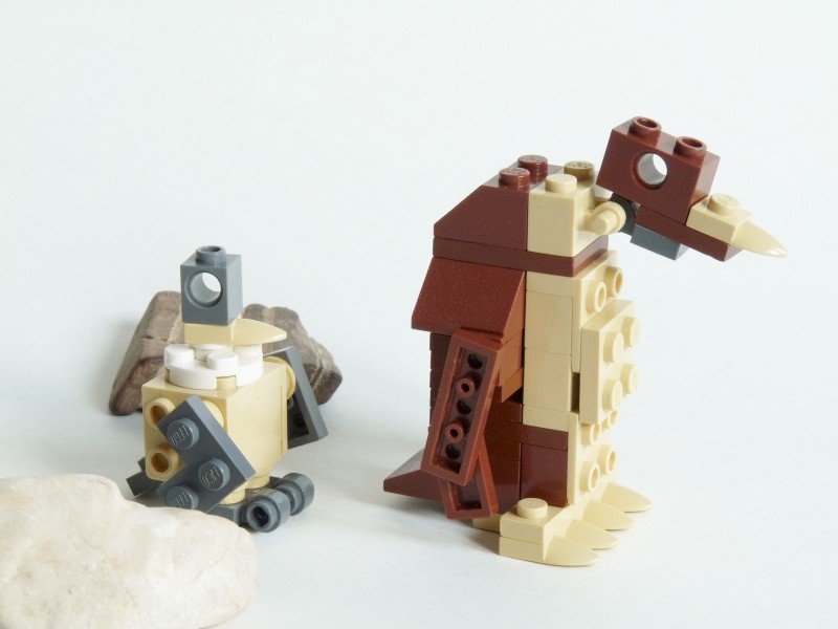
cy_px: 314
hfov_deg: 15.3
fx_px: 3123
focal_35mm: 129
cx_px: 419
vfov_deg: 11.5
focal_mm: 23
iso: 100
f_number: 8
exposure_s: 1/8
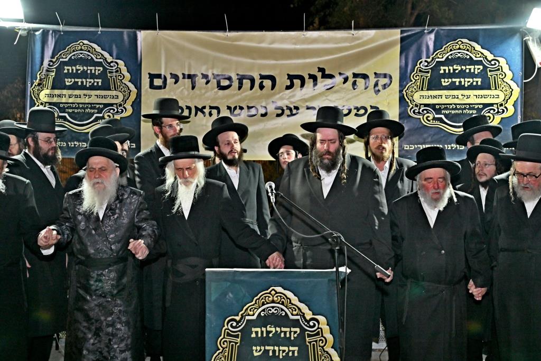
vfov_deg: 30.5
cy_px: 180
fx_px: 661
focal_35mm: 44
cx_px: 270
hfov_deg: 44.5
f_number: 4
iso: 1600
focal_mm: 44
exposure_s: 1/160
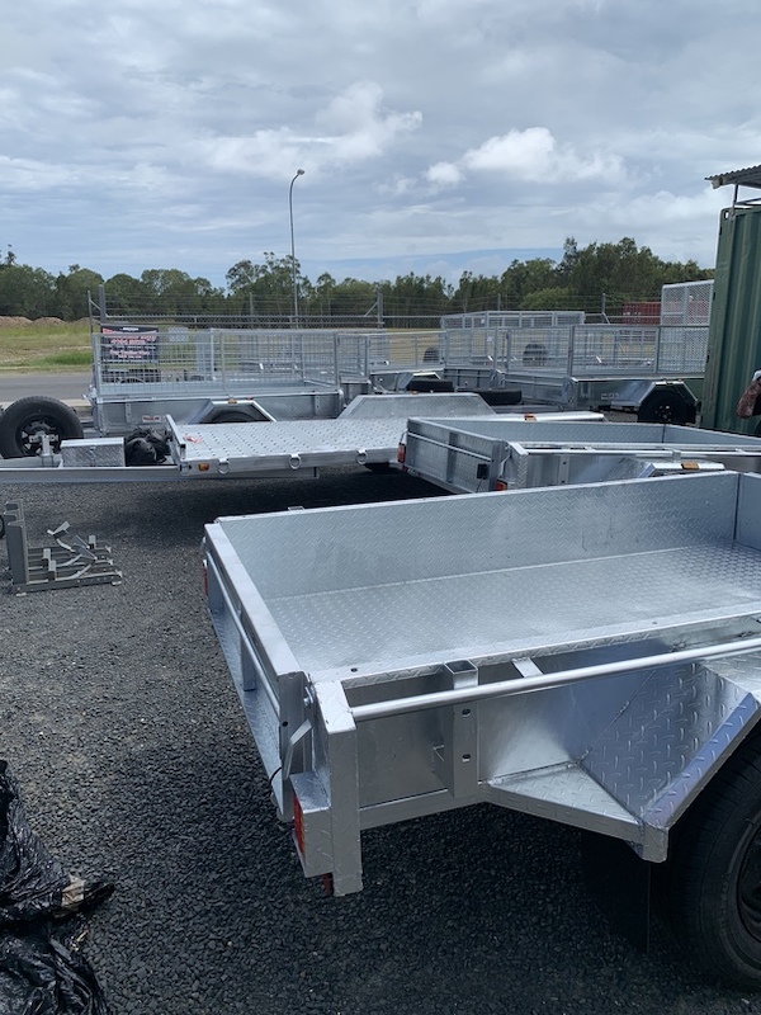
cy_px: 508
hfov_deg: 53.1
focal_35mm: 26
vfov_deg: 67.3
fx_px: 762
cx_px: 380
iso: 25
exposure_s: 1/3401
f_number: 1.8
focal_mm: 4.25
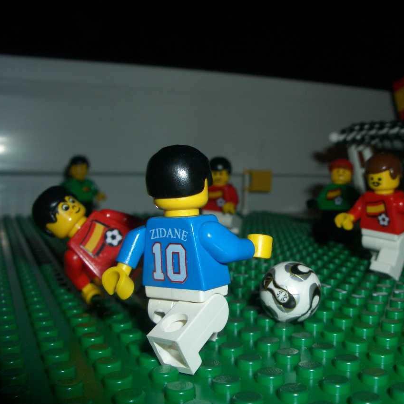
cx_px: 255
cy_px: 205
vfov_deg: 40.0
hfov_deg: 39.7
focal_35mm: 42
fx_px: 555
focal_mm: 5.8
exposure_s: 1/60
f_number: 4.3
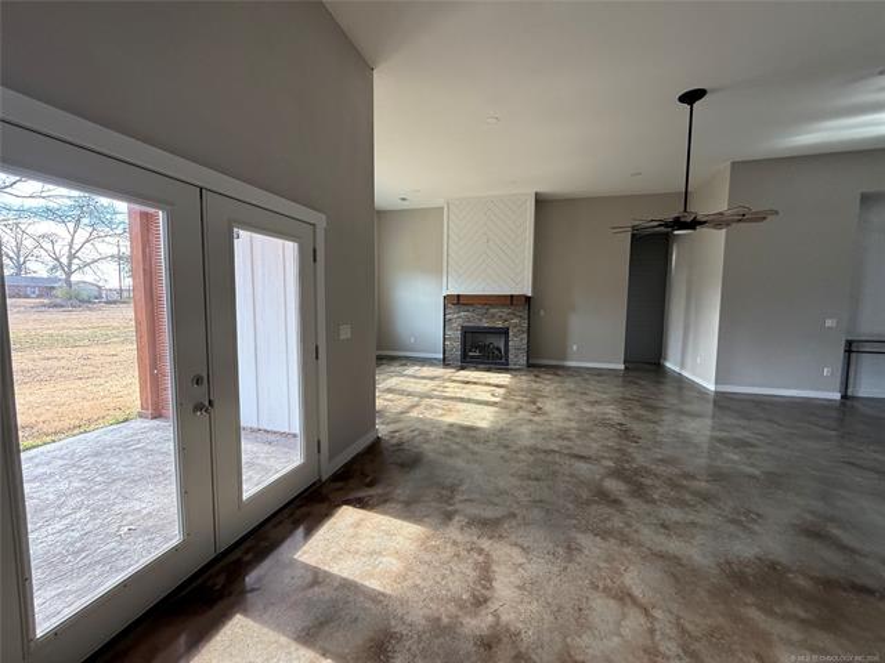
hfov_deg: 102.1
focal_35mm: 14
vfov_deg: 85.7
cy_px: 332
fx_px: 358
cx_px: 442
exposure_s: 1/99
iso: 200
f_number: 2.2
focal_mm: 2.22
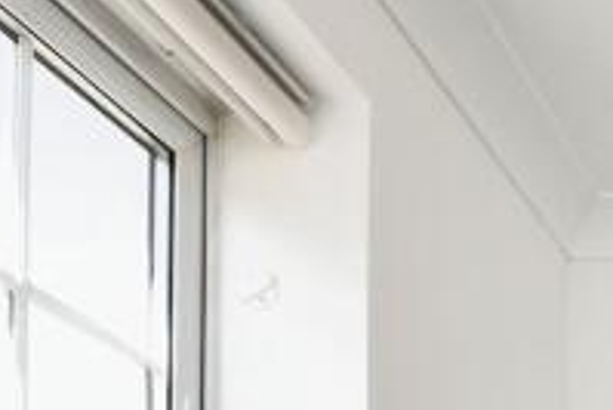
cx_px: 1097
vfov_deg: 14.5
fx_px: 1227
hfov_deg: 20.3
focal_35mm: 72
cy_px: 899
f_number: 10
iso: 800
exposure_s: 1/125
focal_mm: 14
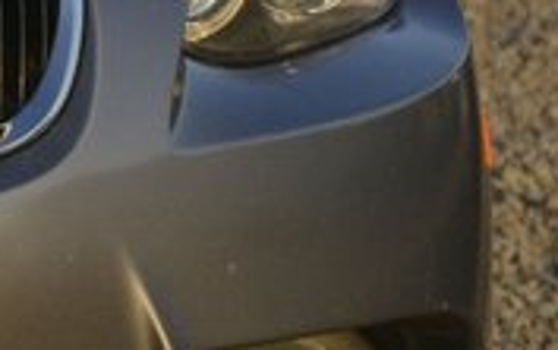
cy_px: -210
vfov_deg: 2.3
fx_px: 8616
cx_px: -1239
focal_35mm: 566
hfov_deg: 3.6
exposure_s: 1/2500
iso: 1250
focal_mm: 82
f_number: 6.3
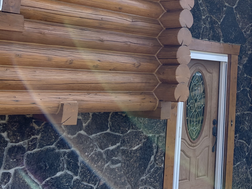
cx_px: 240
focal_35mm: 55
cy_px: 39
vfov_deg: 26.1
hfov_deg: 32.6
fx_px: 400
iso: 25
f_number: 1.8
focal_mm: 4.25
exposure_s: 1/928
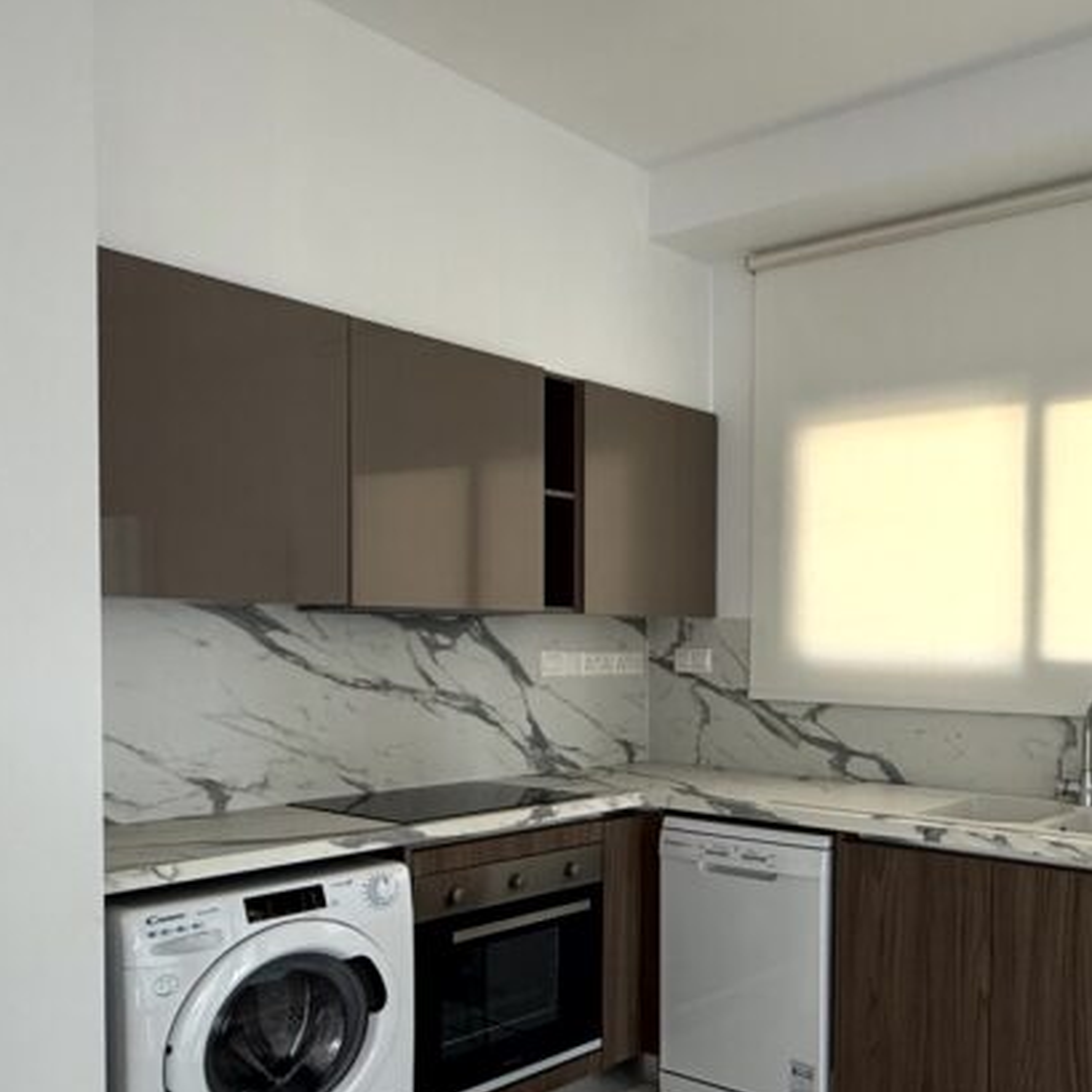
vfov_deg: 52.0
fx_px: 1106
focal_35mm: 31
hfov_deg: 48.5
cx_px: 926
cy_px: 678
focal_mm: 2.22
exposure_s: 1/99
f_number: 2.2
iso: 100
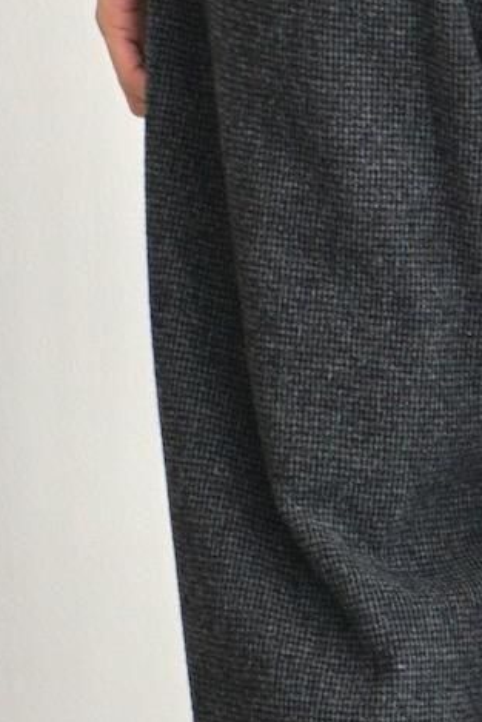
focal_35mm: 192
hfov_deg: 7.1
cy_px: 268
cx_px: 470
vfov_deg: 10.7
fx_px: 3853
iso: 320
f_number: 4.5
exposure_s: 1/60
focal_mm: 50
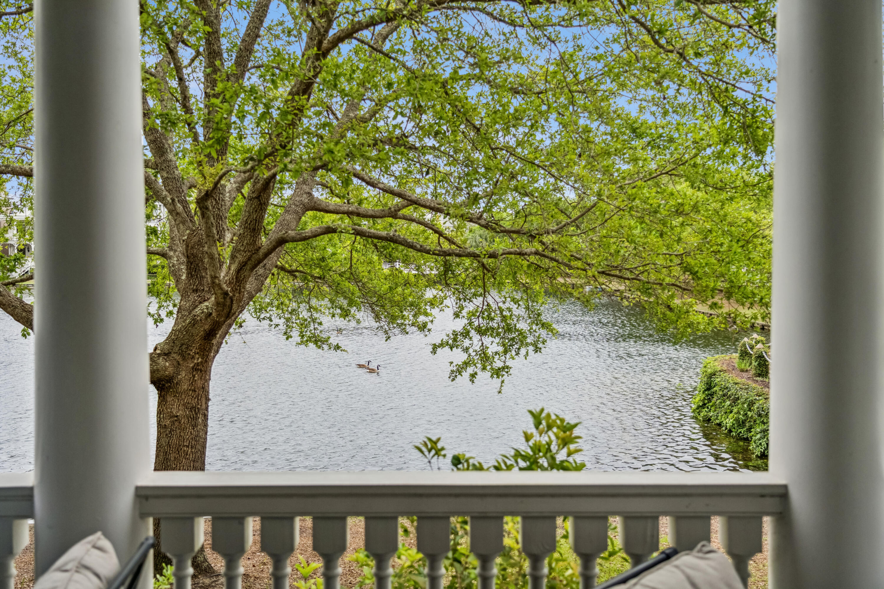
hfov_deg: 54.4
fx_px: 859
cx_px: 442
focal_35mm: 35
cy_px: 294
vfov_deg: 37.9
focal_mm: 35
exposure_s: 1/1250
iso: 320
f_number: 4
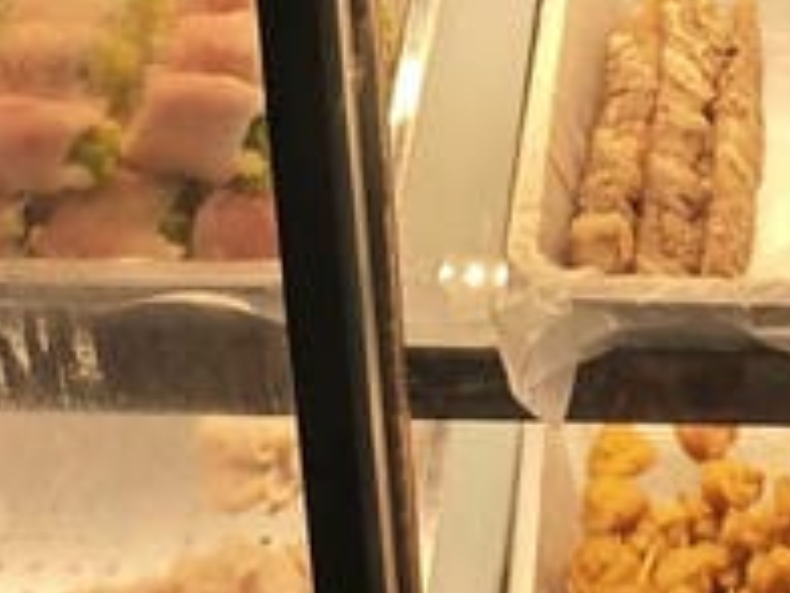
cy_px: -319
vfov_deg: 10.2
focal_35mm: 141
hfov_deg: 13.9
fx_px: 3218
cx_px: 669
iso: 125
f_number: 2
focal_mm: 8.72
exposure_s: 1/120
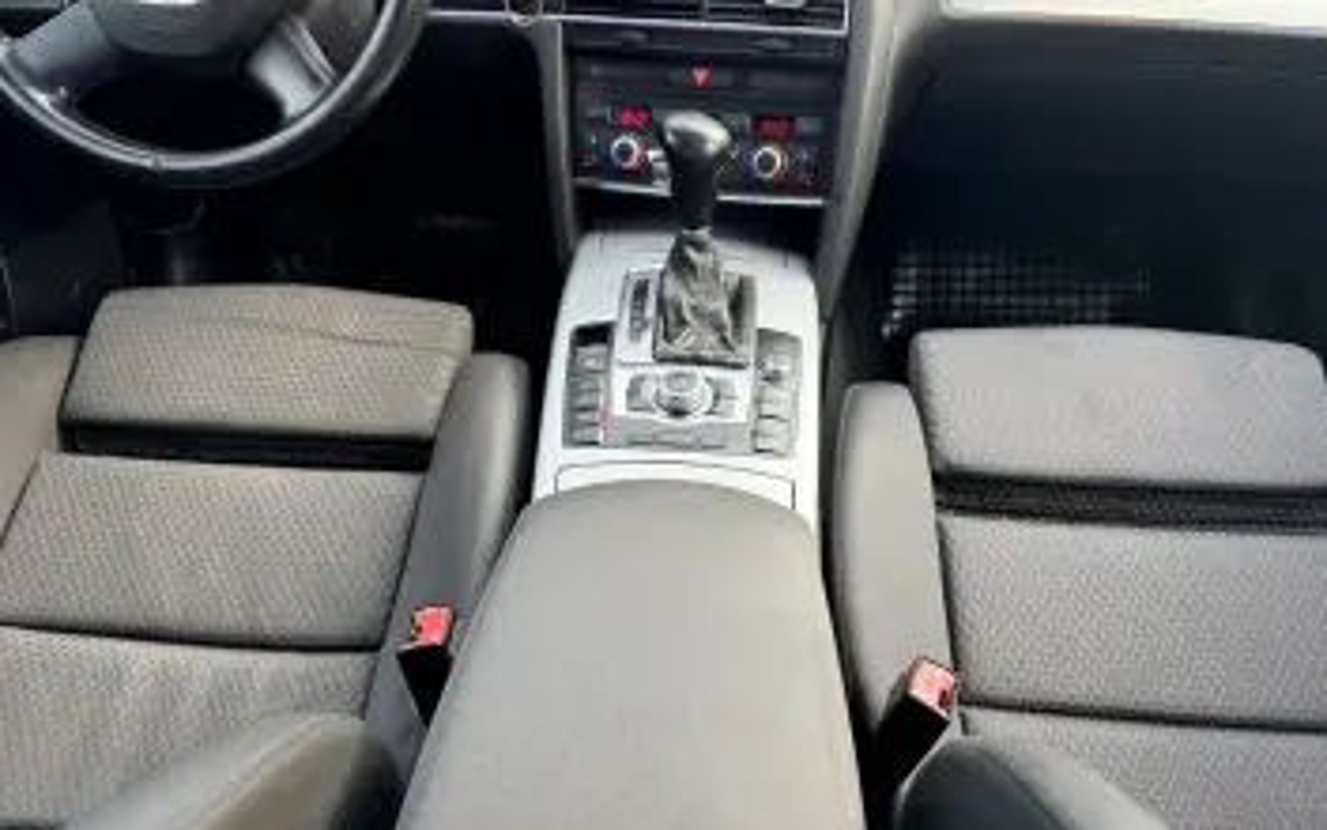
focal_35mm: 26
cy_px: 415
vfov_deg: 47.6
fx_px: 940
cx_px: 667
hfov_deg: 70.4
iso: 160
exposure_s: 1/210
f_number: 1.78
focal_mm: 6.76
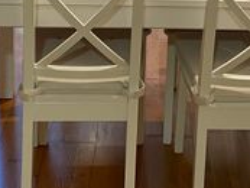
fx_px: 650
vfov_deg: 14.8
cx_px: 152
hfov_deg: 21.7
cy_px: -124
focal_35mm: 90
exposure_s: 1/50
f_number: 1.6
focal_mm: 4.2
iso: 100
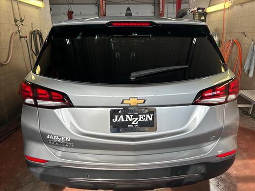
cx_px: 128
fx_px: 192
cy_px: 96
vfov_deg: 53.1
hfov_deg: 67.3
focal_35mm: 26
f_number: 1.5
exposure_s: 1/298
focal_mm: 5.7
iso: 50
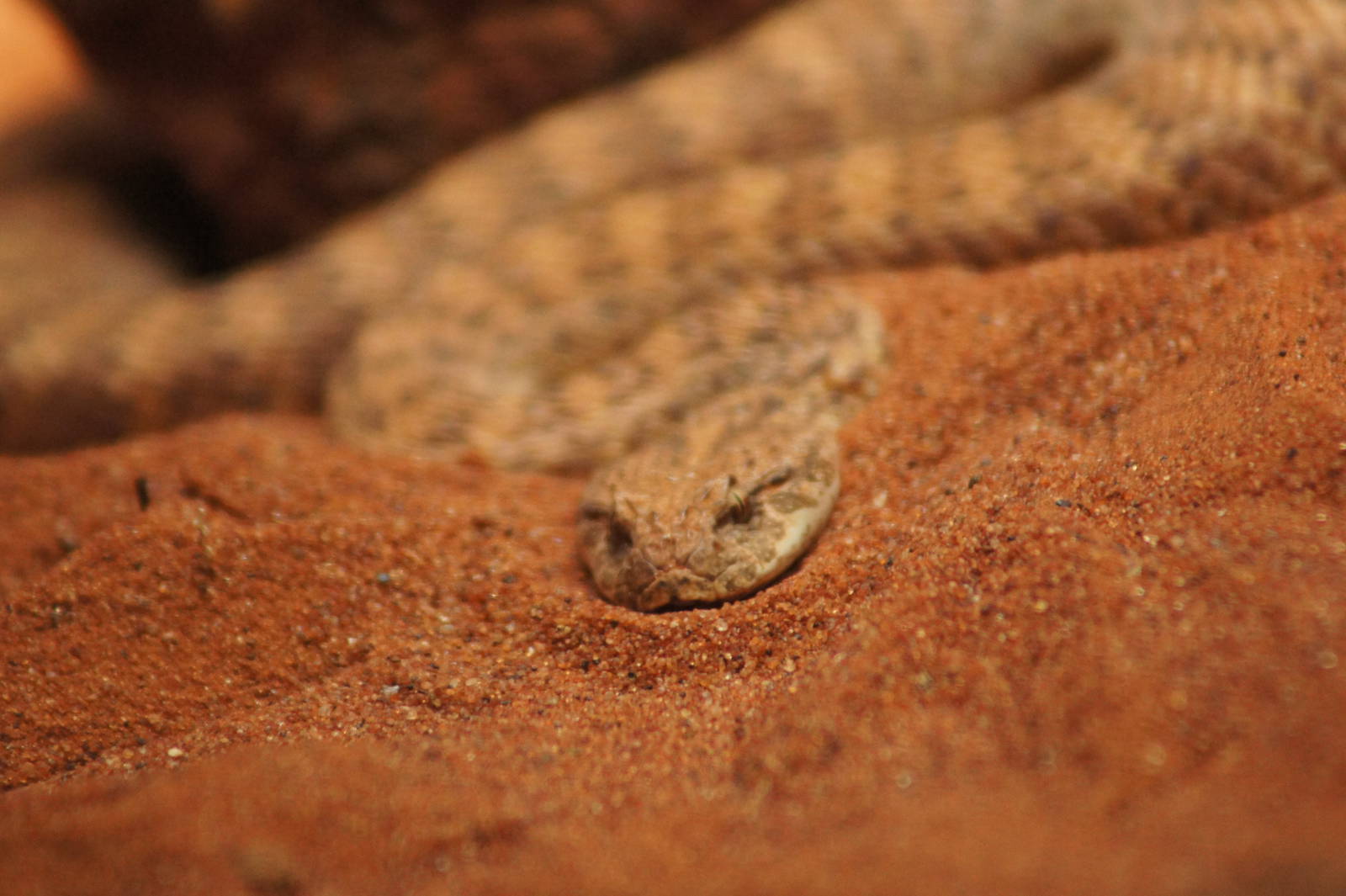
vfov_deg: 3.3
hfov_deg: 4.9
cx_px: 673
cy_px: 448
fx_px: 15695
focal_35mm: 420
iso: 1600
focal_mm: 280
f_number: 5.6
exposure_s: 1/250
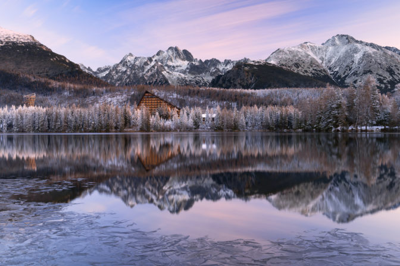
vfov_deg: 34.2
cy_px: 133
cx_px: 200
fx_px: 433
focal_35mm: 39
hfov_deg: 49.6
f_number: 11
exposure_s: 2
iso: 50
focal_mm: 39
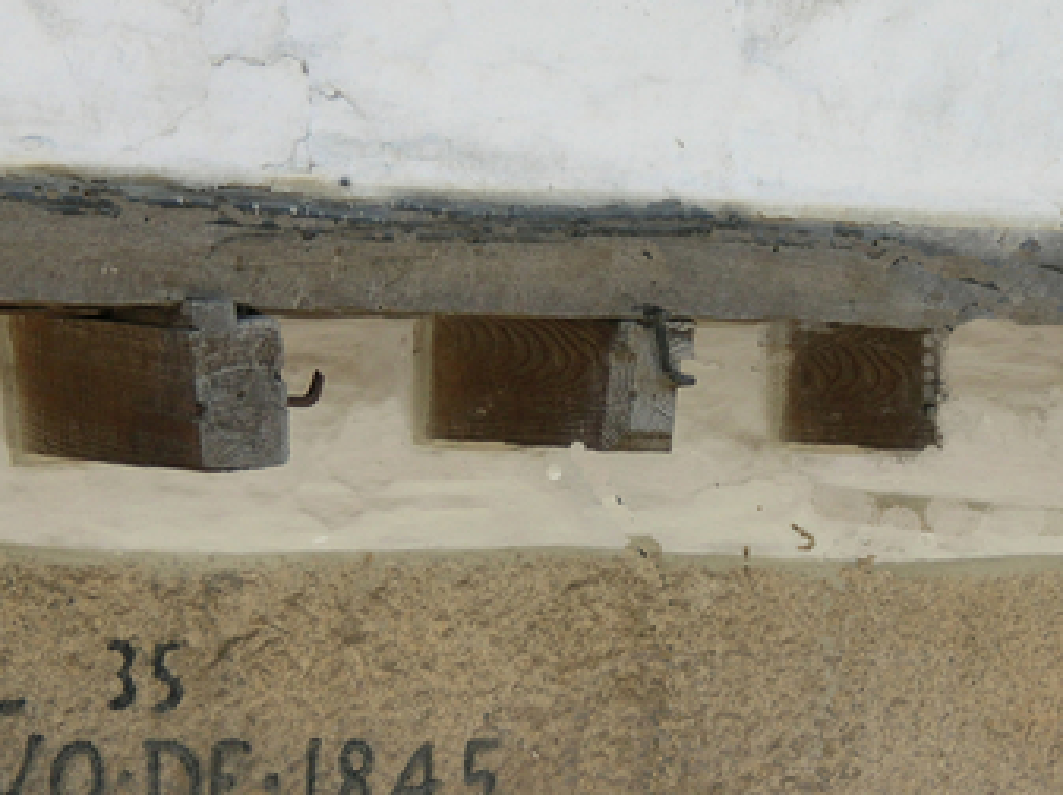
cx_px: 580
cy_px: 475
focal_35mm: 194
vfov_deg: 7.6
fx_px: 5951
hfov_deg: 10.2
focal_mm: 17.9
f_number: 3.5
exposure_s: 1/147
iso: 50
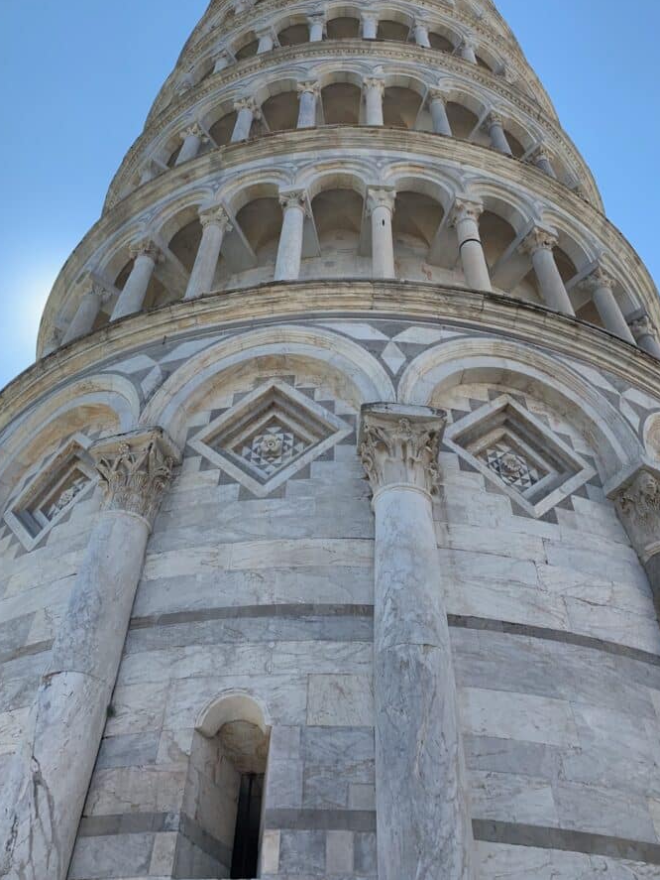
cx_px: 305
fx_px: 762
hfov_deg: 46.8
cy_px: 375
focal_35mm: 30
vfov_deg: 59.7
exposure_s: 1/1689
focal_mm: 4.25
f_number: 1.8
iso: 25
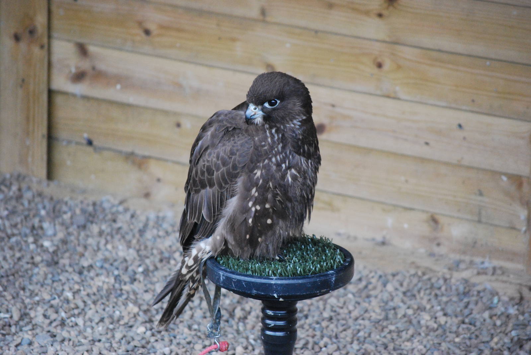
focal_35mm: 218
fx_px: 3212
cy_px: 178
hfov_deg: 9.5
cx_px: 266
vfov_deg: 6.3
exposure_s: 1/80
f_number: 5.3
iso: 1600
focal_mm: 145
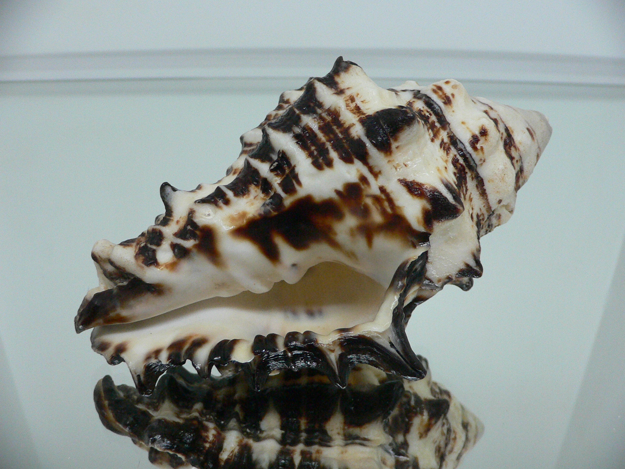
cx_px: 312
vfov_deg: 40.7
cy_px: 234
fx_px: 632
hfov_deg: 52.6
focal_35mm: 35
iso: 200
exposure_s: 1/50
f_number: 2.8
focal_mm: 4.6
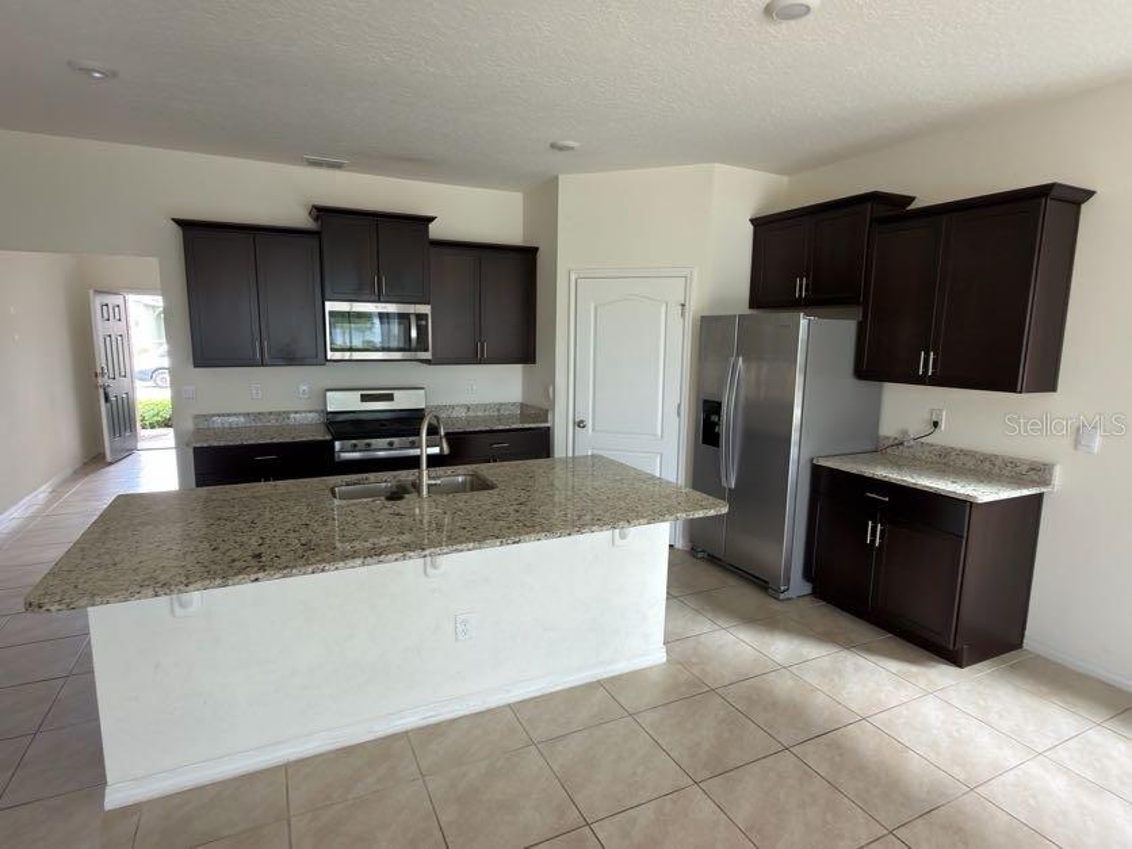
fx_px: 589
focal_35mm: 18
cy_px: 424
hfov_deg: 87.8
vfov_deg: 71.6
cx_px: 566
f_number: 2.2
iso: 80
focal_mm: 2.22
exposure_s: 1/30
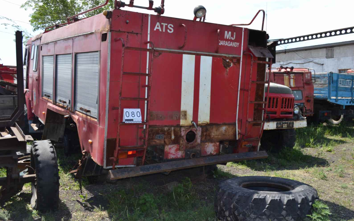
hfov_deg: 52.7
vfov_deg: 34.4
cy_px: 108
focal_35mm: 37
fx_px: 357
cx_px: 178
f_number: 5.6
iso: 100
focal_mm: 24
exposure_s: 1/200
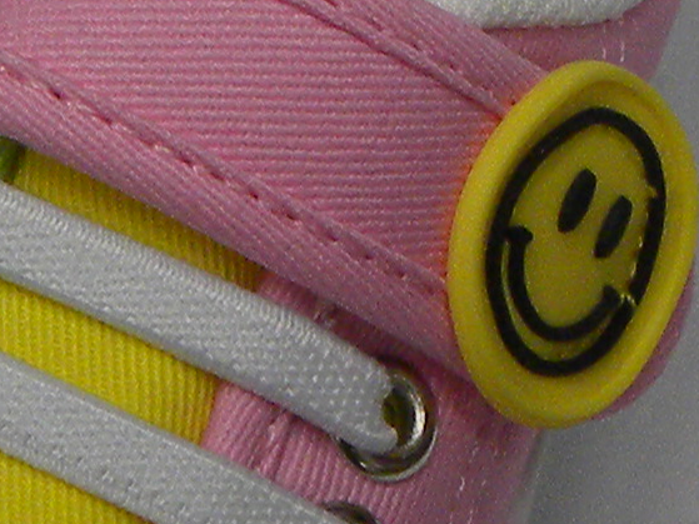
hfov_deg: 10.4
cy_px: 46
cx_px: -195
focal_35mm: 186
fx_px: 3755
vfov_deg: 8.0
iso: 170
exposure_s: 1/91
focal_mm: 4.6
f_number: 2.8
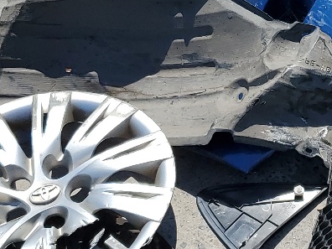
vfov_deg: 14.0
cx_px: 324
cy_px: 63
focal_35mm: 105
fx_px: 1007
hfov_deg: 18.3
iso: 50
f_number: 1.5
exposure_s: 1/3333
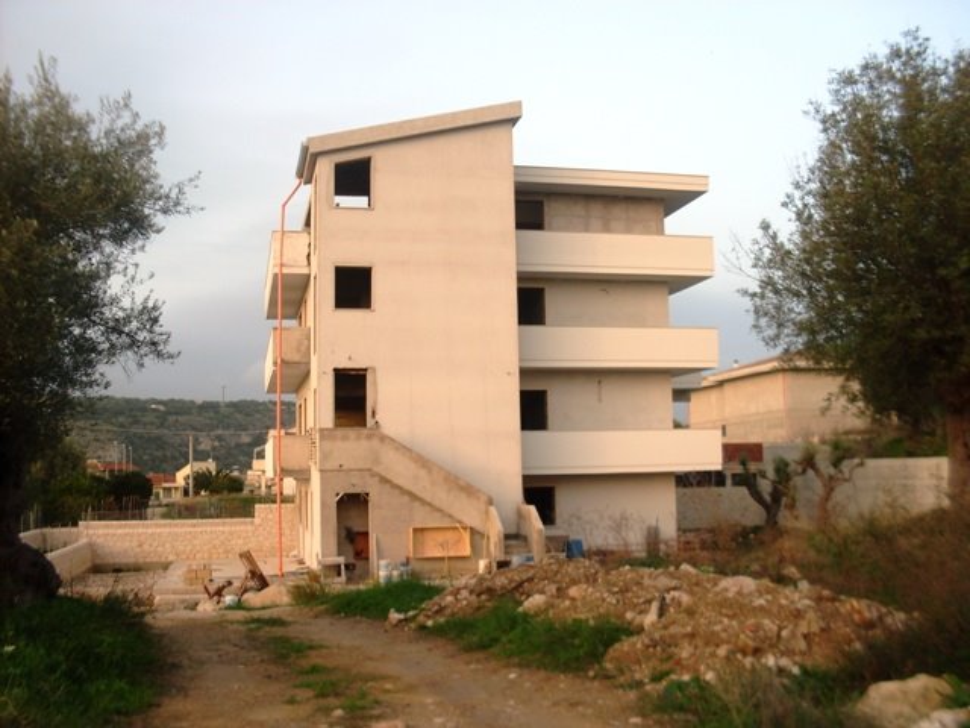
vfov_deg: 37.7
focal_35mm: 38
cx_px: 485
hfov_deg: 49.0
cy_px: 364
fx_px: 1065
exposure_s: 1/125
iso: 80
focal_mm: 6.3
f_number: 2.8
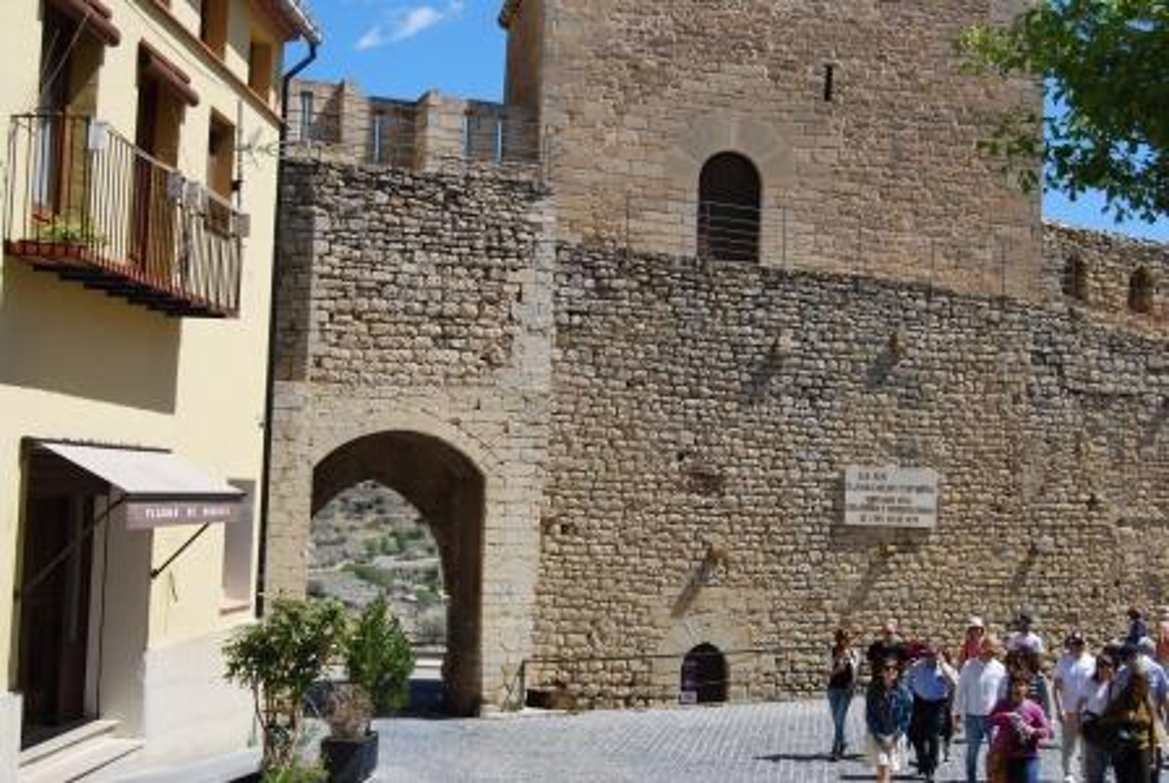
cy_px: 392
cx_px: 584
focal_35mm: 46
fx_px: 1512
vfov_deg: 29.0
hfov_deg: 42.3
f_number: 8
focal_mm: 31
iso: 100
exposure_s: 1/250
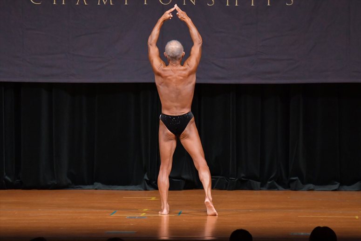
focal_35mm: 255
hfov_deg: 8.1
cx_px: 180
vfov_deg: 5.4
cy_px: 120
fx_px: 2556
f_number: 5.6
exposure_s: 1/400
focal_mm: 170
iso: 5000
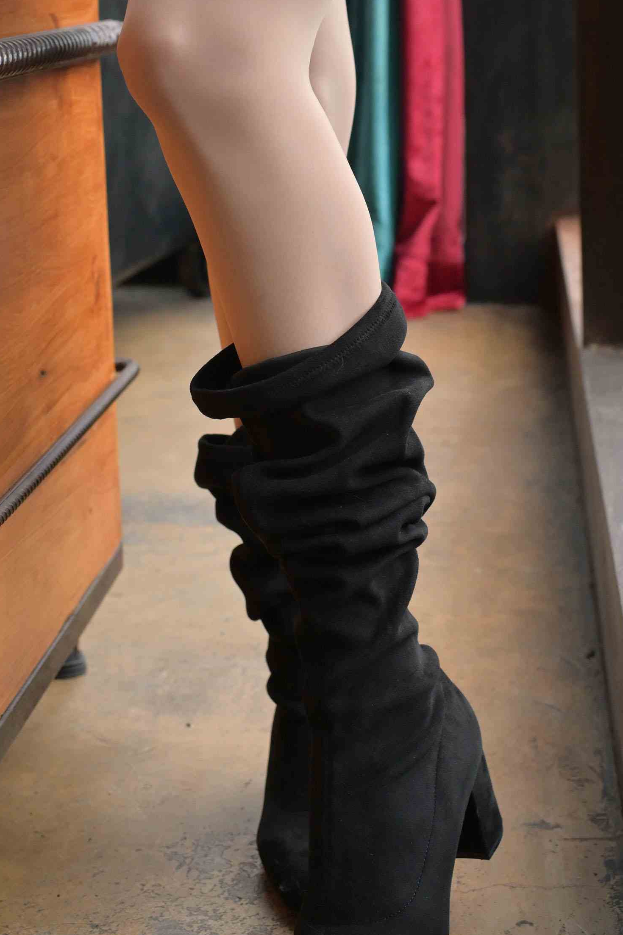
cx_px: 415
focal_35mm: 73
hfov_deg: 18.6
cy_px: 111
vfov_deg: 26.8
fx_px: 1895
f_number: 4
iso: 800
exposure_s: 1/200
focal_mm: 35
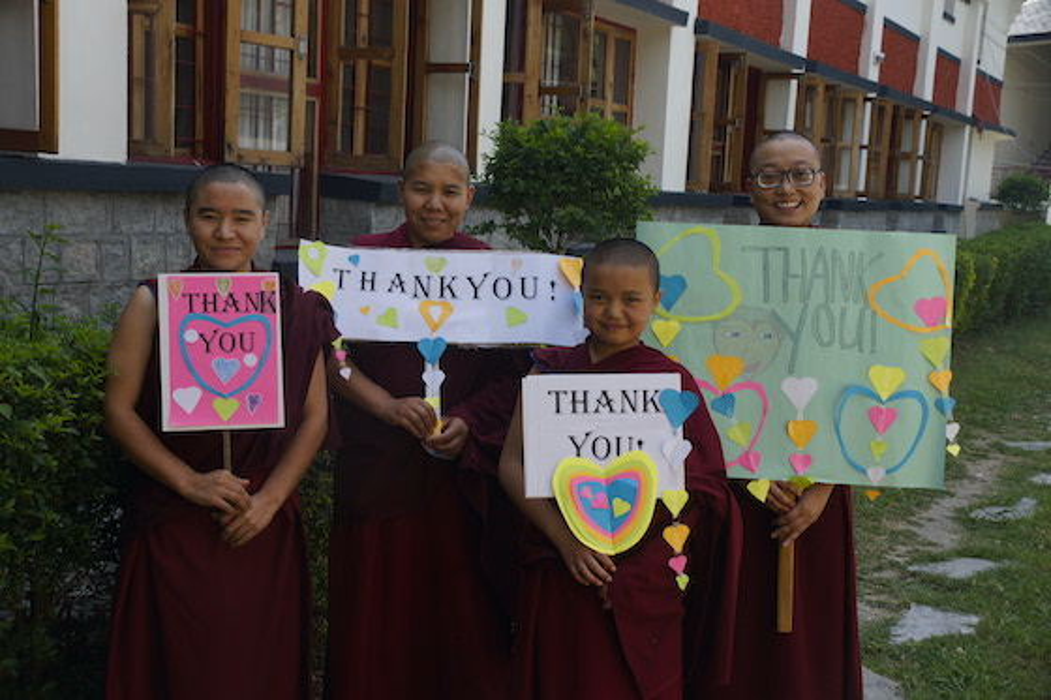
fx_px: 1970
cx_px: 526
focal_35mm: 68
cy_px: 350
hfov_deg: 29.9
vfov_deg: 20.2
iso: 100
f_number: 6.3
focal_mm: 45
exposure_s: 1/160
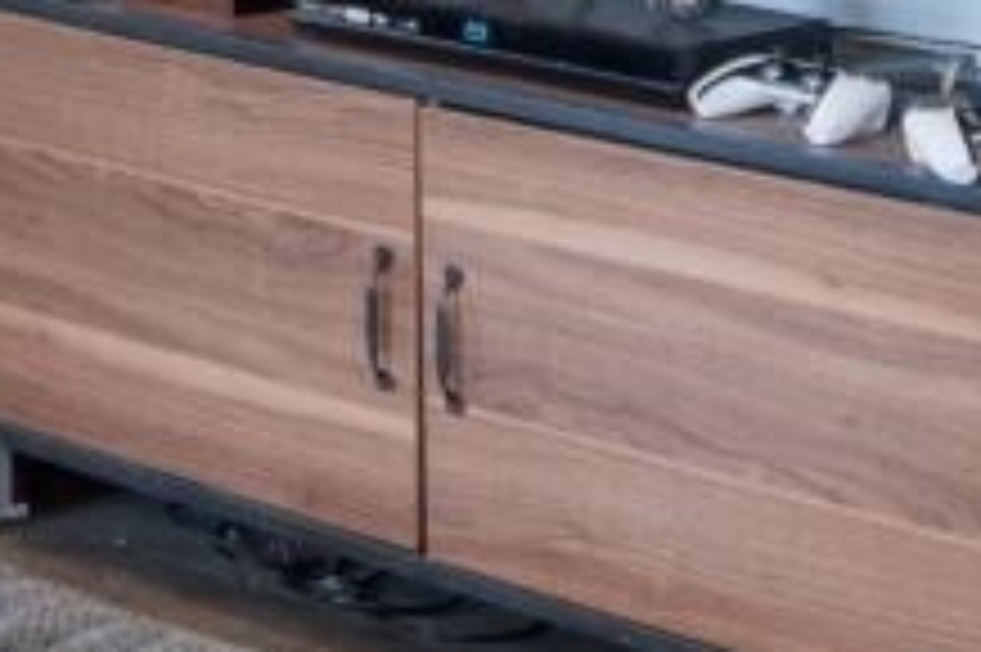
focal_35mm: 156
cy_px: -881
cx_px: -549
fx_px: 4248
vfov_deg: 8.1
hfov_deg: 12.4
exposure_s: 3
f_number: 5
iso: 100
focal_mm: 14
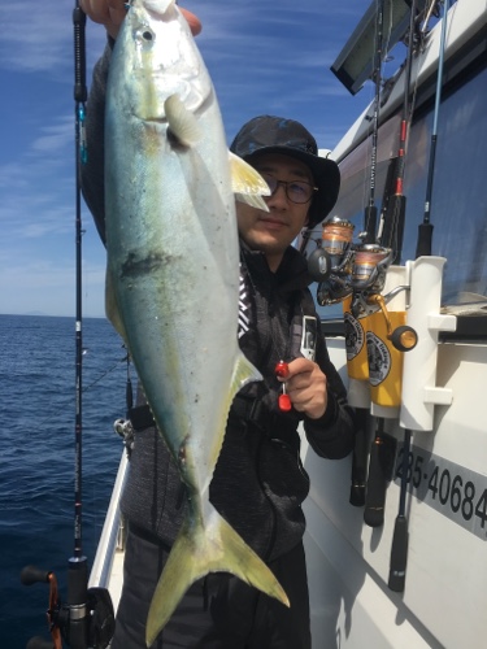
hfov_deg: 48.2
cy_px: 324
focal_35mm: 29
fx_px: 544
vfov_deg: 61.7
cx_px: 244
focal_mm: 4.15
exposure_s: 1/1709
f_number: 2.2
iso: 25
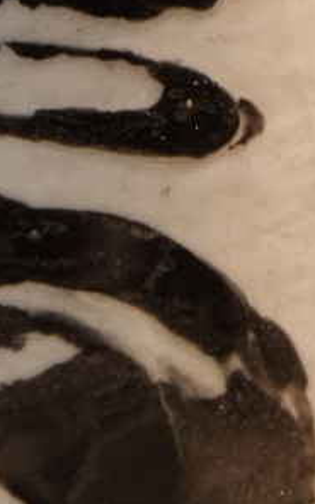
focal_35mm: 538
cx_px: 349
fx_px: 7390
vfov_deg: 3.9
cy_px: -306
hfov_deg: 2.4
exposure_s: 1/60
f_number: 4
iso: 800
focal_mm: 58.6
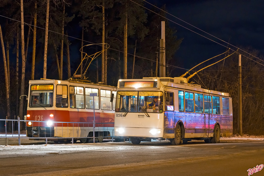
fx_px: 550
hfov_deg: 27.0
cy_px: 88
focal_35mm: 75
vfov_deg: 18.2
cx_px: 132
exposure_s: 1
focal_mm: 50
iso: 400
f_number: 8
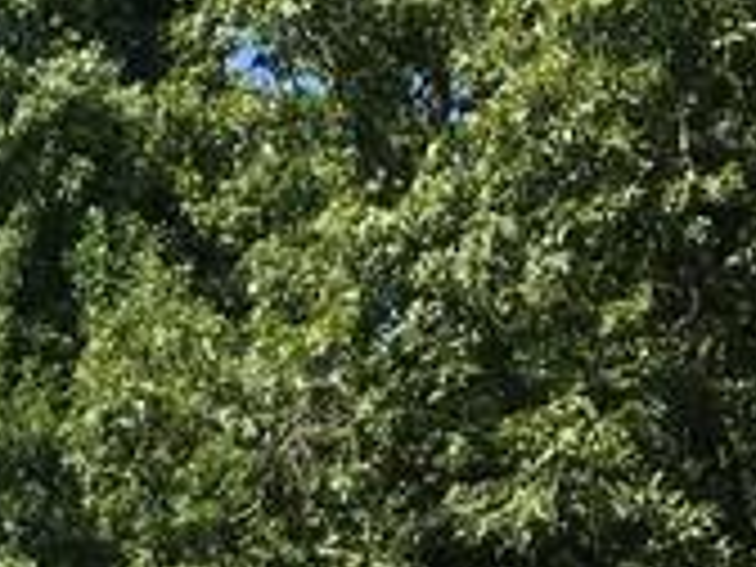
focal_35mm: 177
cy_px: 1364
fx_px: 3866
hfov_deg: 10.9
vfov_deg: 7.8
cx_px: -288
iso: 25
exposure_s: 1/884
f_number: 2.2
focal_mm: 4.15
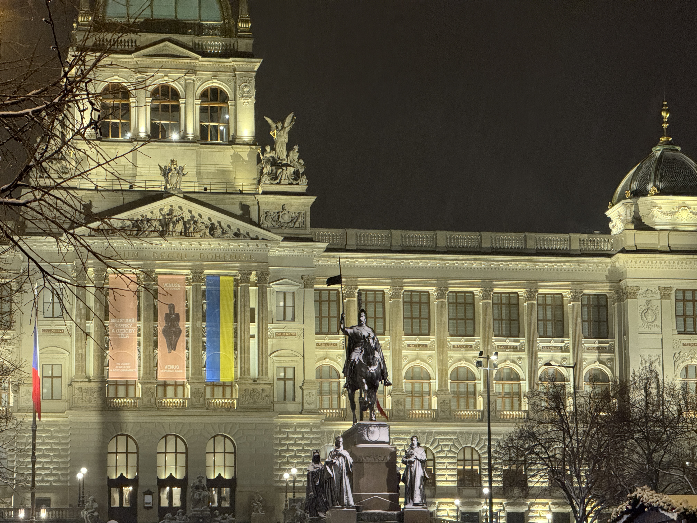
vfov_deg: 12.3
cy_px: 262
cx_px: 348
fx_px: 2416
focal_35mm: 120
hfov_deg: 16.4
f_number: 2.8
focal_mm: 15.66
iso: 640
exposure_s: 1/33
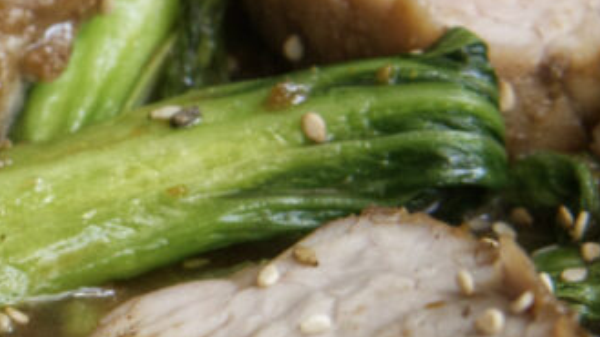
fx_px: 4645
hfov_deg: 7.3
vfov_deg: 4.2
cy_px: 185
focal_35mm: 292
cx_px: -297
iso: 1000
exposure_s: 1/400
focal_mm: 43
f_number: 5.6
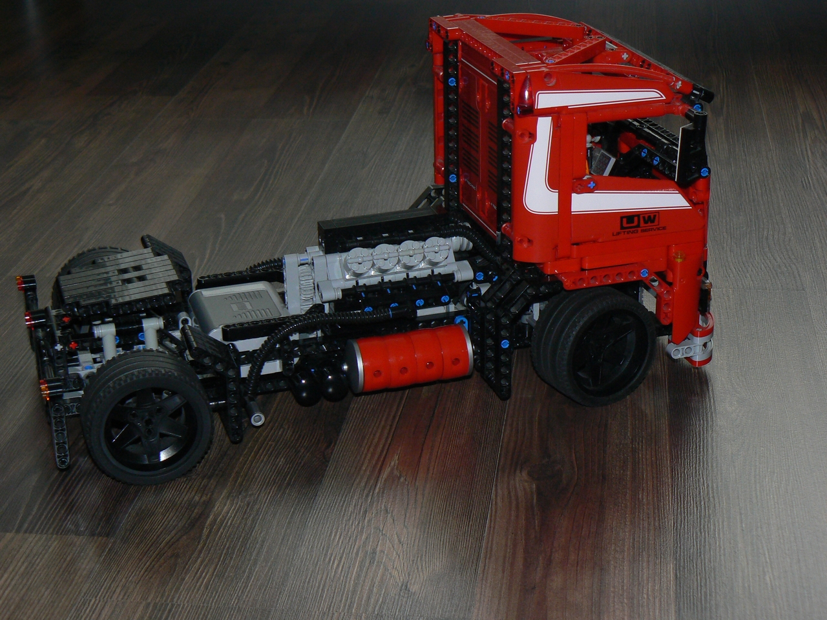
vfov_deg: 22.6
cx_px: 414
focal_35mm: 65
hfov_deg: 29.8
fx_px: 1553
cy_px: 310
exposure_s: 1/30
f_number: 3.2
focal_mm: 10.9
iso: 100
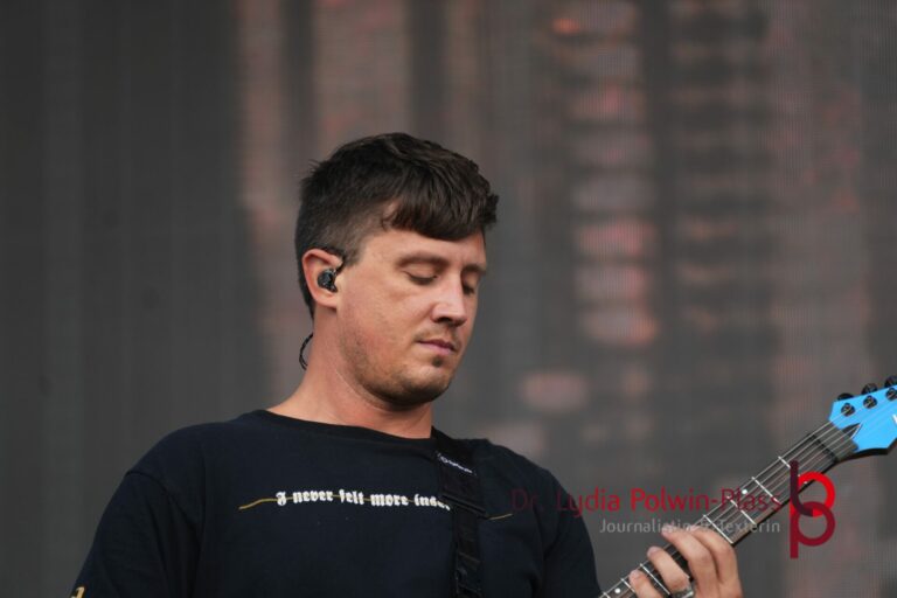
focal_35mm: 274
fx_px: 6839
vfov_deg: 5.0
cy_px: 299
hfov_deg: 7.5
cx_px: 448
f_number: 6.3
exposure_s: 1/320
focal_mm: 183
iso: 320
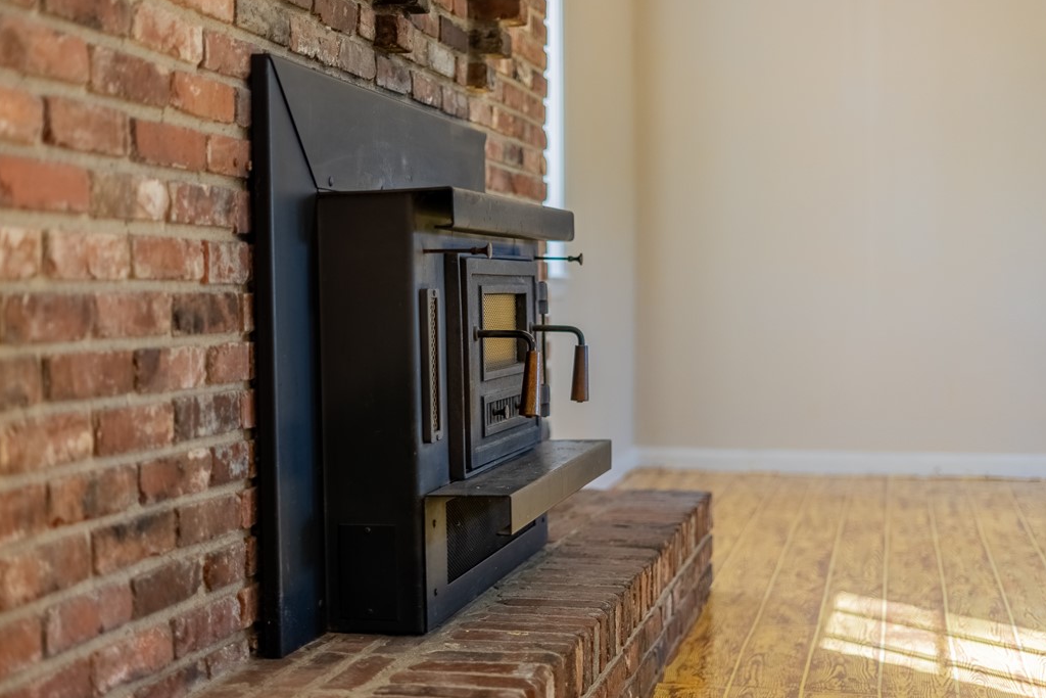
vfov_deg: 25.5
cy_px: 348
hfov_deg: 37.5
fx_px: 1540
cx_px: 501
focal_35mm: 53
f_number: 1.8
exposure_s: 1/3200
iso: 640
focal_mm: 50
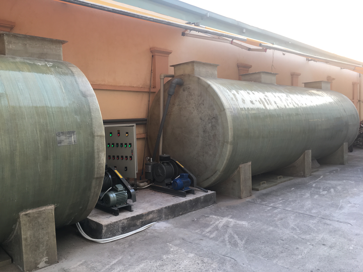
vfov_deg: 48.2
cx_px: 182
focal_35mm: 29
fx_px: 304
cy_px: 136
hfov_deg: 61.7
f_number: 2.2
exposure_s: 1/50
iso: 25
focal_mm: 4.15
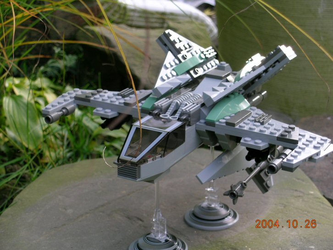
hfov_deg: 26.0
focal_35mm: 75
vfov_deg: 19.6
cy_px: 125
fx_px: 721
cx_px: 166
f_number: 4.5
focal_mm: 15.6
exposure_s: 1/72.8
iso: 50
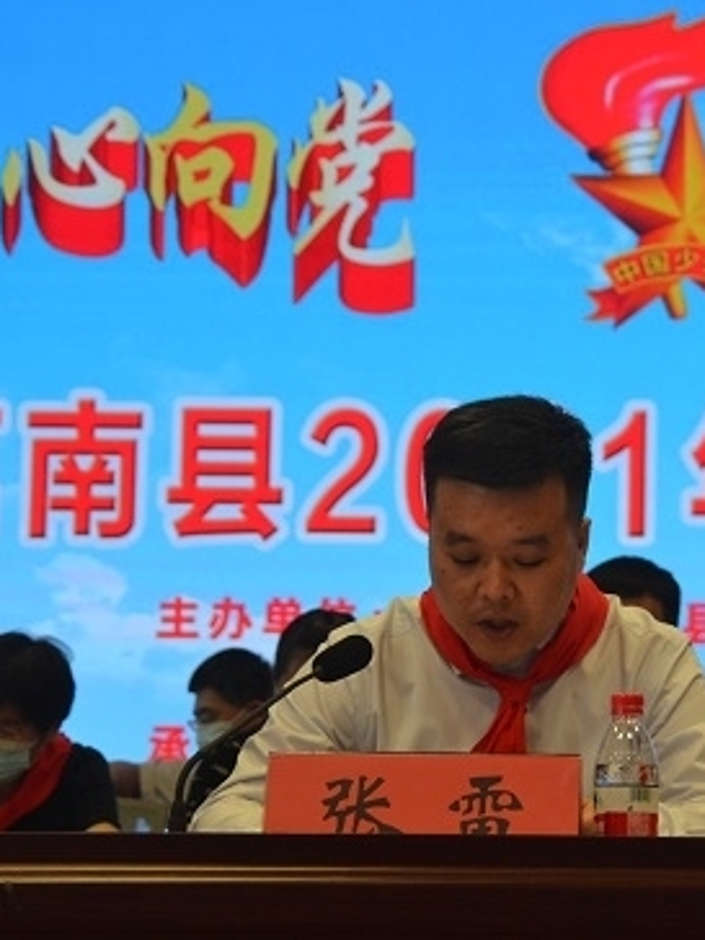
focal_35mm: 122
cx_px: 545
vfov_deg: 16.1
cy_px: 470
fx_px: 3313
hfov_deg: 12.1
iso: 560
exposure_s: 1/60
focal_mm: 56
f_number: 5.3
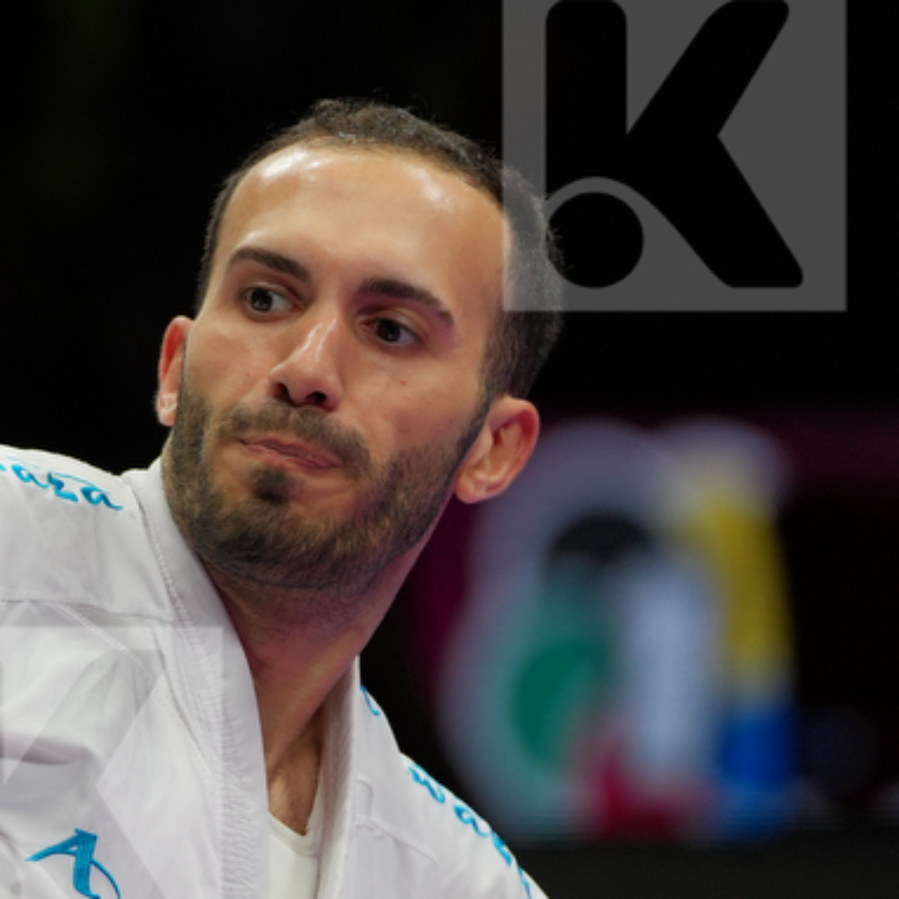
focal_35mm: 711
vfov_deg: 2.5
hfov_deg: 2.5
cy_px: 795
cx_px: -572
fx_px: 20891
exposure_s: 1/1000
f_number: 2.8
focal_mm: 200
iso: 400
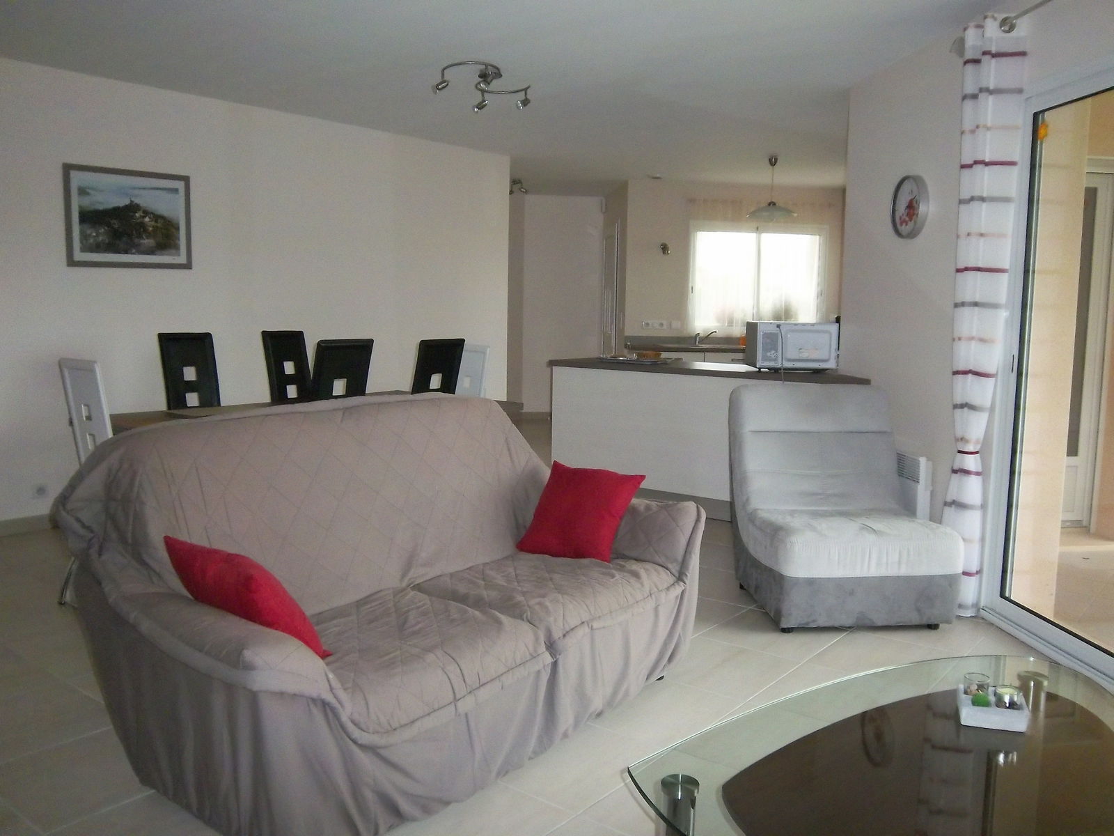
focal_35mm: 28
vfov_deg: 49.7
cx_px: 557
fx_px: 901
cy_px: 418
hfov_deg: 63.4
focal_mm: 5.1
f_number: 3.5
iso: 400
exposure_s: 1/30
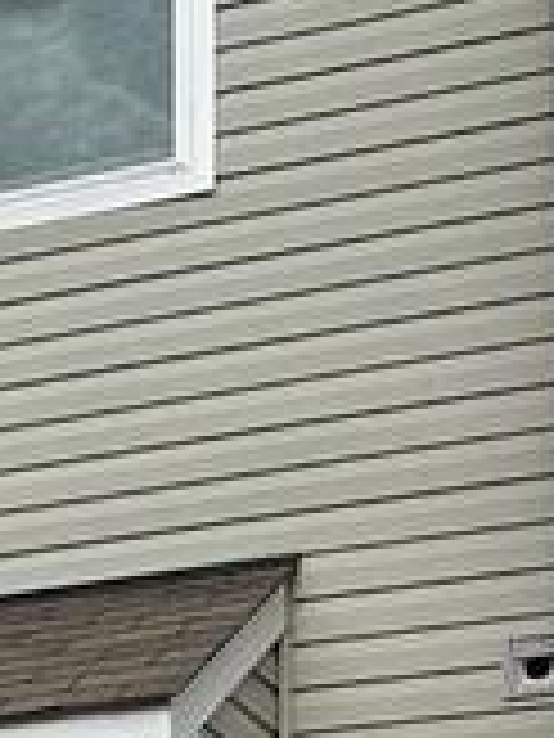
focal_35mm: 171
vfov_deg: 11.1
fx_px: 3649
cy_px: 1112
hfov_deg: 8.4
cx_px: -414
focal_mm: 5.7
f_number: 1.5
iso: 50
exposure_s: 1/3968
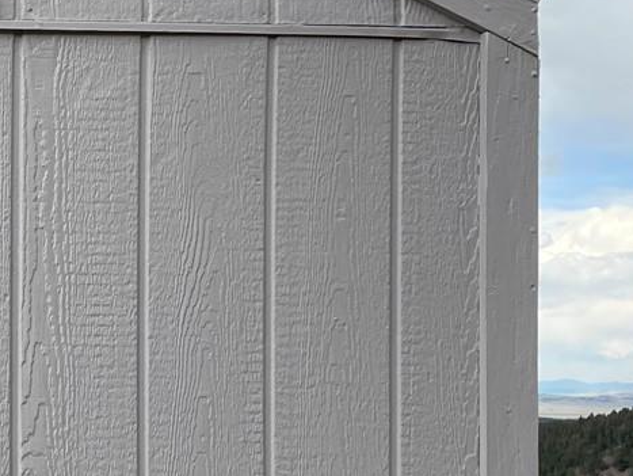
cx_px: -282
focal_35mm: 89
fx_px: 1629
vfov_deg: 16.5
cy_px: 404
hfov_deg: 19.5
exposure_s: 1/1014
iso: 32
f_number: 1.6
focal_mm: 4.2
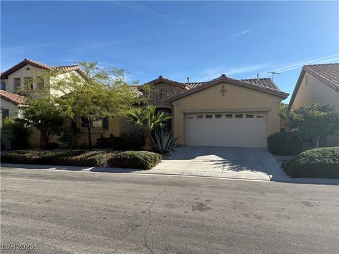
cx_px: 170
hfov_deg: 71.6
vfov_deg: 56.8
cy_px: 127
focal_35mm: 24
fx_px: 235
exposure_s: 1/3953
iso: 80
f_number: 1.78
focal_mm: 6.76
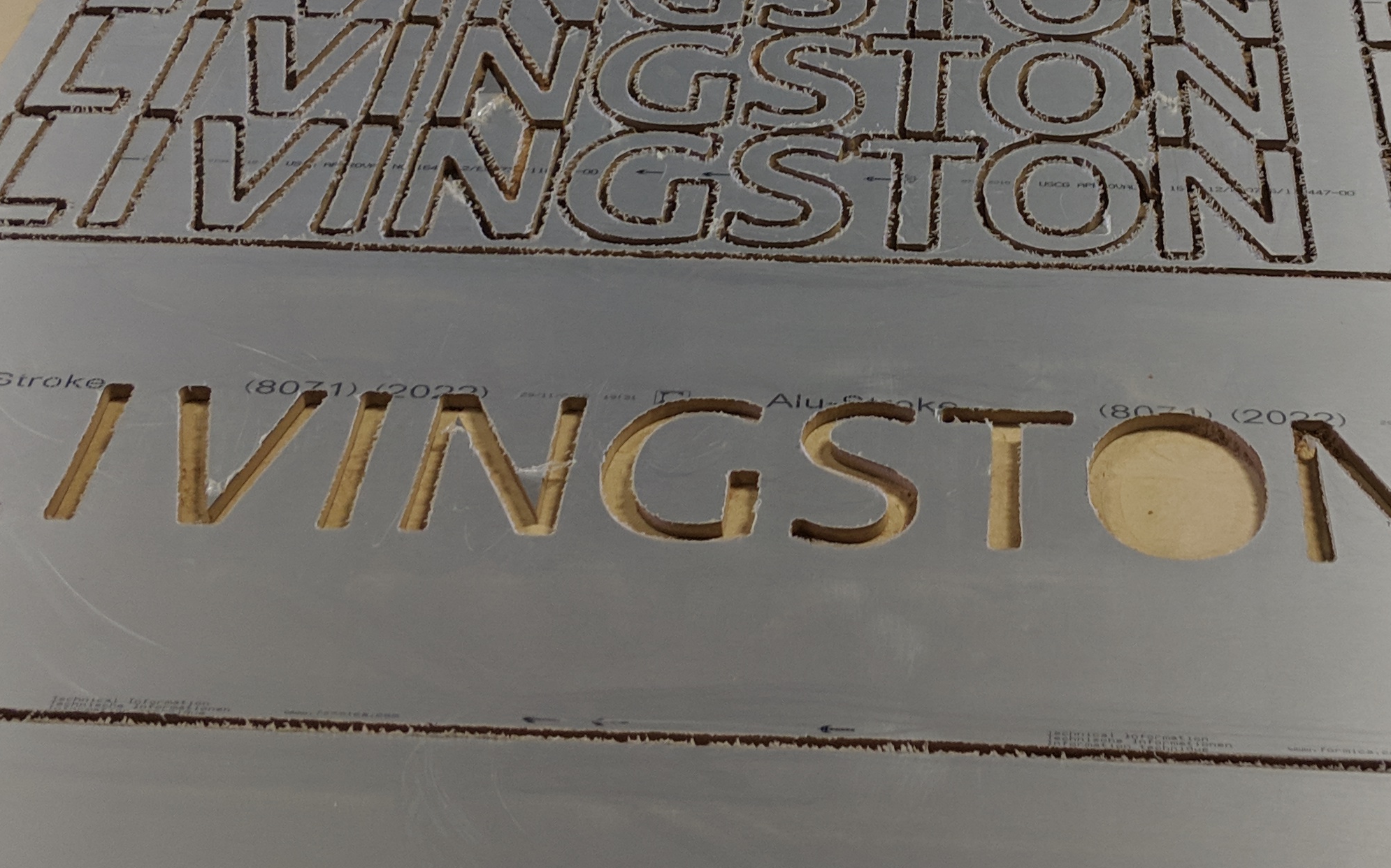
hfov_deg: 34.6
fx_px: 2198
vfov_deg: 22.0
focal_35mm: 58
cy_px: 150
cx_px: 983
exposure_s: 1/125
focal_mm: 4.44
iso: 86
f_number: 1.8
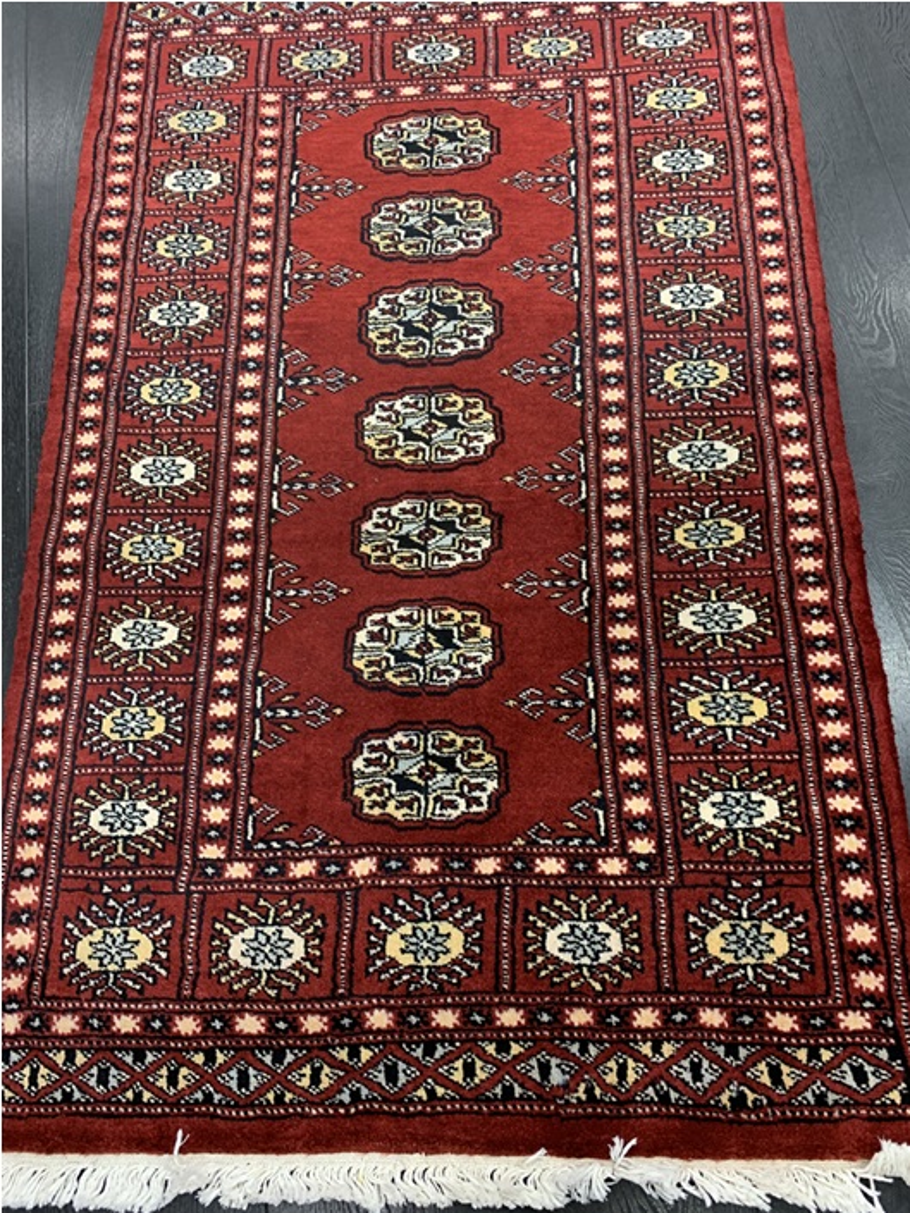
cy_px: 606
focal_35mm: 26
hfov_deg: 53.1
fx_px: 911
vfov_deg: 67.3
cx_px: 455
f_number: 1.8
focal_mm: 4.25
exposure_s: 1/60
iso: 160
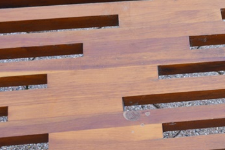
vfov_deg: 14.7
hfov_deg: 20.9
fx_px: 581
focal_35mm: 93
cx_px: 245
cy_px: 89
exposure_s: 1/125
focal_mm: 24
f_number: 5.6
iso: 360
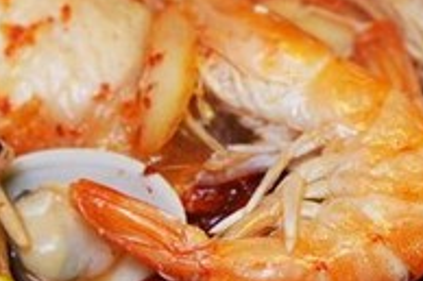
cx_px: 44
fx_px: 1233
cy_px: 142
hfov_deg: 19.1
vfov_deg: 13.0
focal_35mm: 105
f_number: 3.5
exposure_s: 1/40
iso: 160
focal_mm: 24
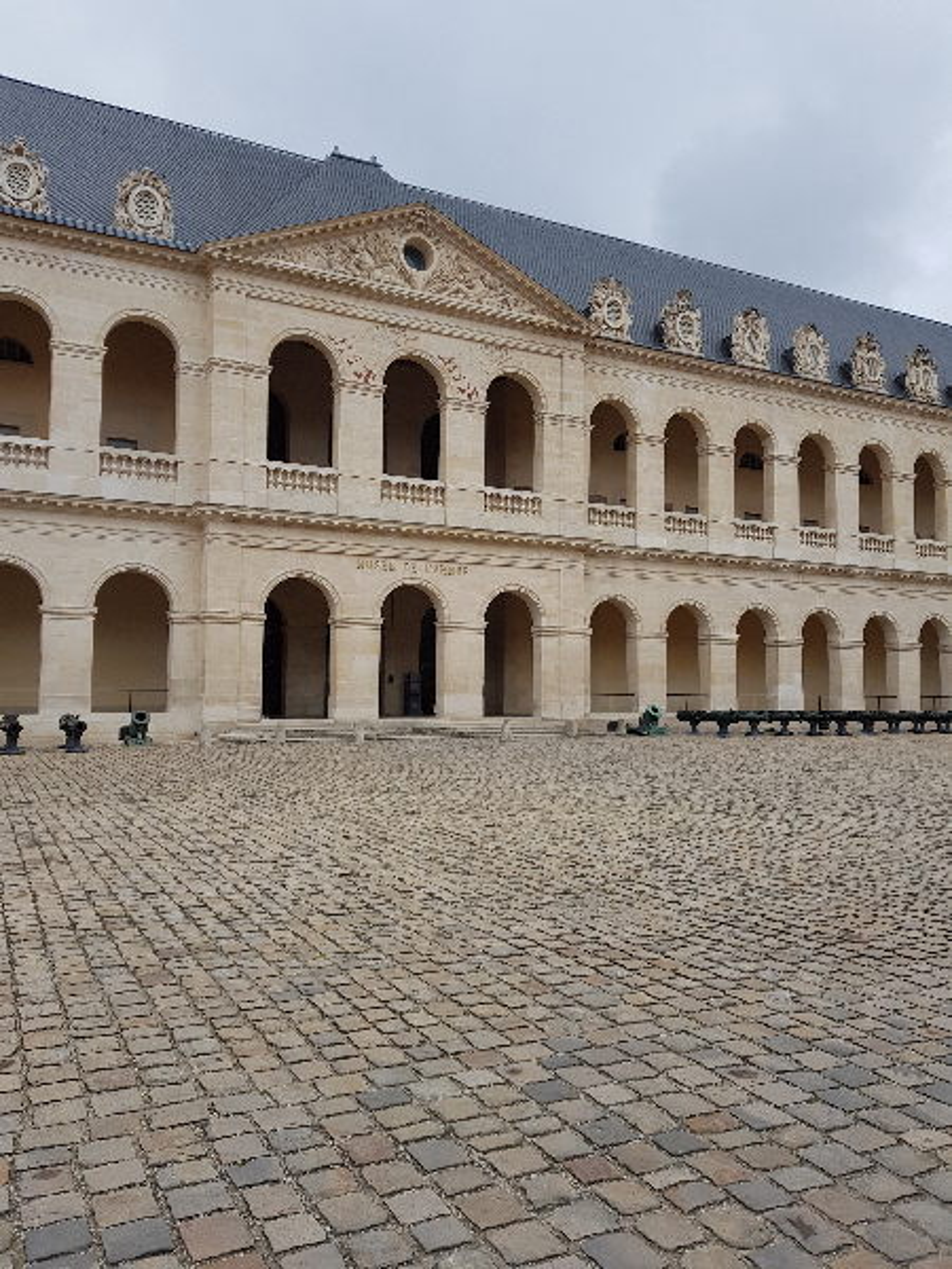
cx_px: 476
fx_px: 953
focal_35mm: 26
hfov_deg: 53.1
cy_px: 634
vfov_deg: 67.3
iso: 40
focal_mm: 4.2
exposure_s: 1/944
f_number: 1.7
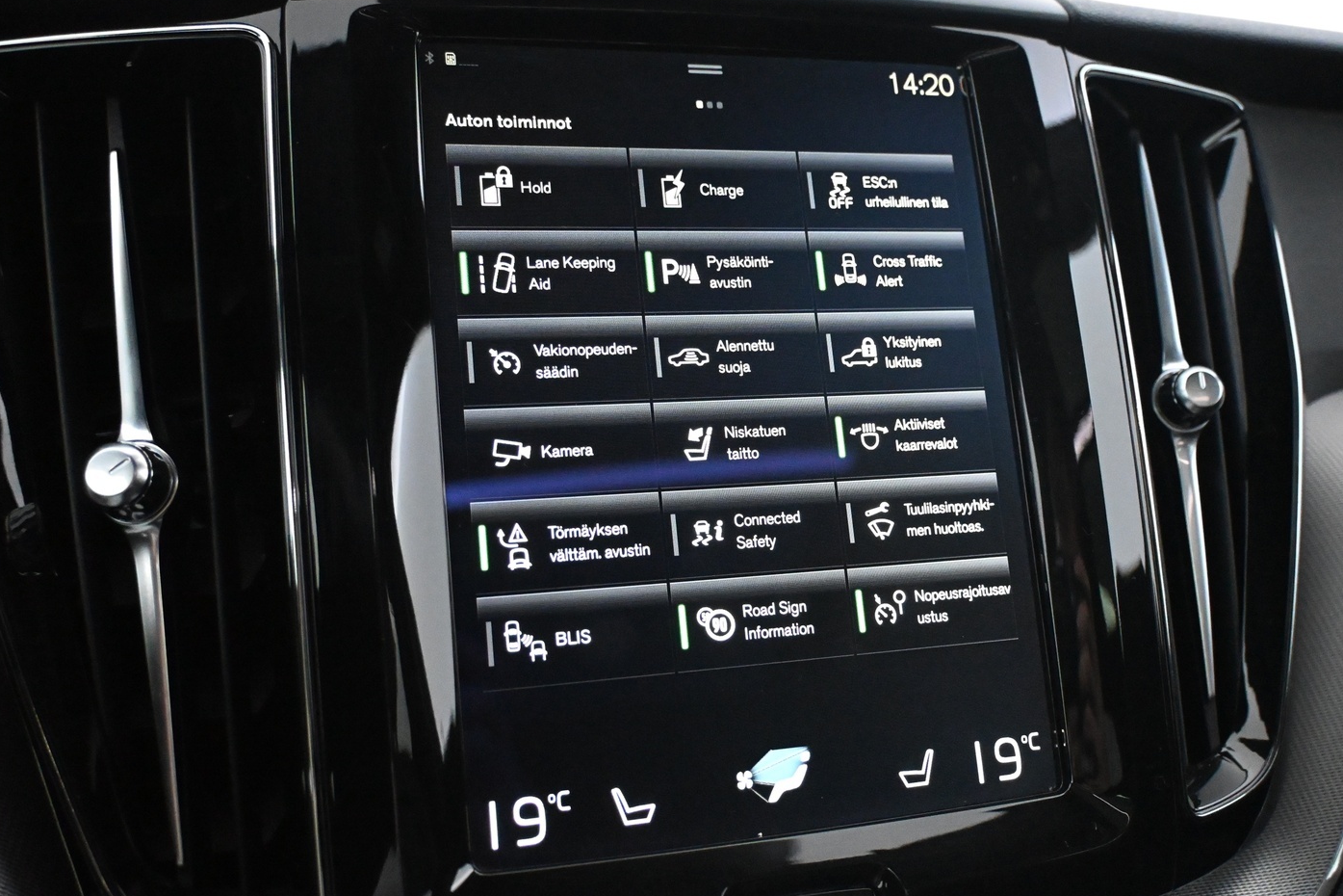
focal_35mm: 37
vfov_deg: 36.3
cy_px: 444
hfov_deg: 52.3
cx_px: 746
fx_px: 1365
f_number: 4
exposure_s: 1/60
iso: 7200
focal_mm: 21
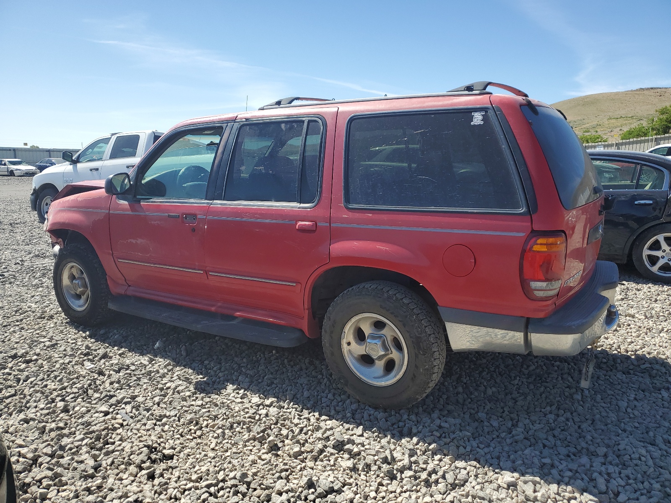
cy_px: 252
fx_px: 504
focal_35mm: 26
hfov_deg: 67.3
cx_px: 336
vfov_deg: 53.1
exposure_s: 1/2500
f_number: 1.5
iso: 50
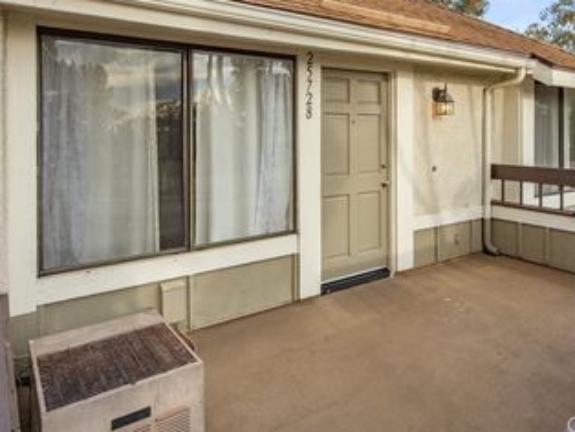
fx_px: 432
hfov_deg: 66.8
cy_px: 133
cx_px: 337
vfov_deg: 51.8
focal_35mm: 26
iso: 200
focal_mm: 17
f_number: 8
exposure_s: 1/250
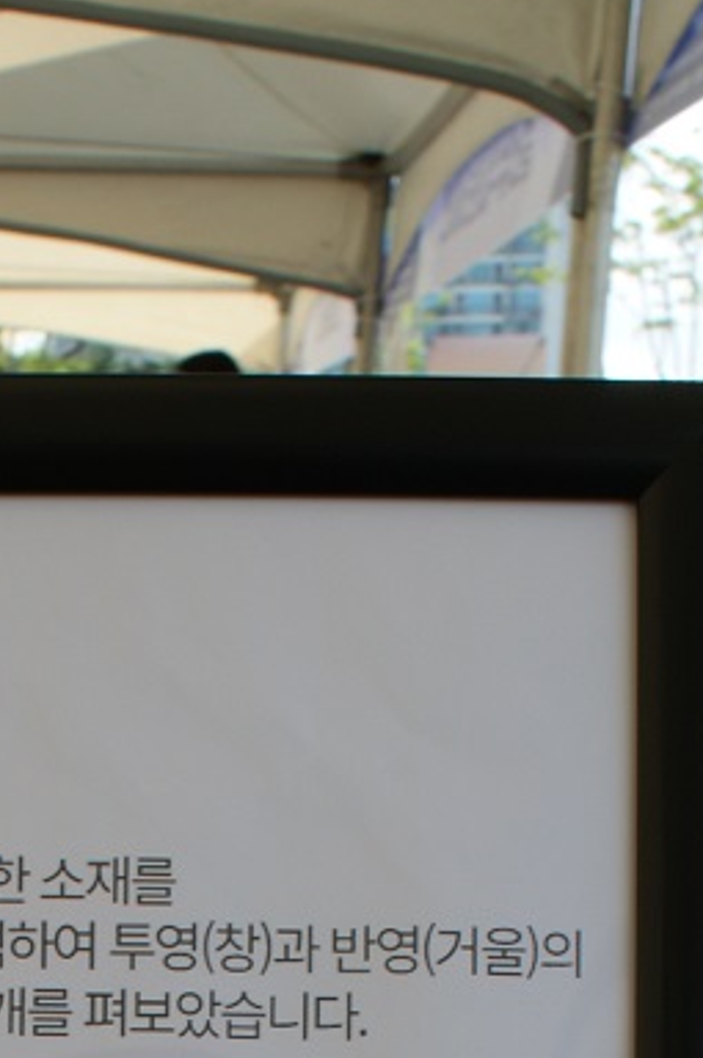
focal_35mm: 94
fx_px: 2761
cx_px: -33
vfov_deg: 19.3
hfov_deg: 14.2
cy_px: 1526
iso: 100
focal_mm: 20
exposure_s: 1/40
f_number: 11
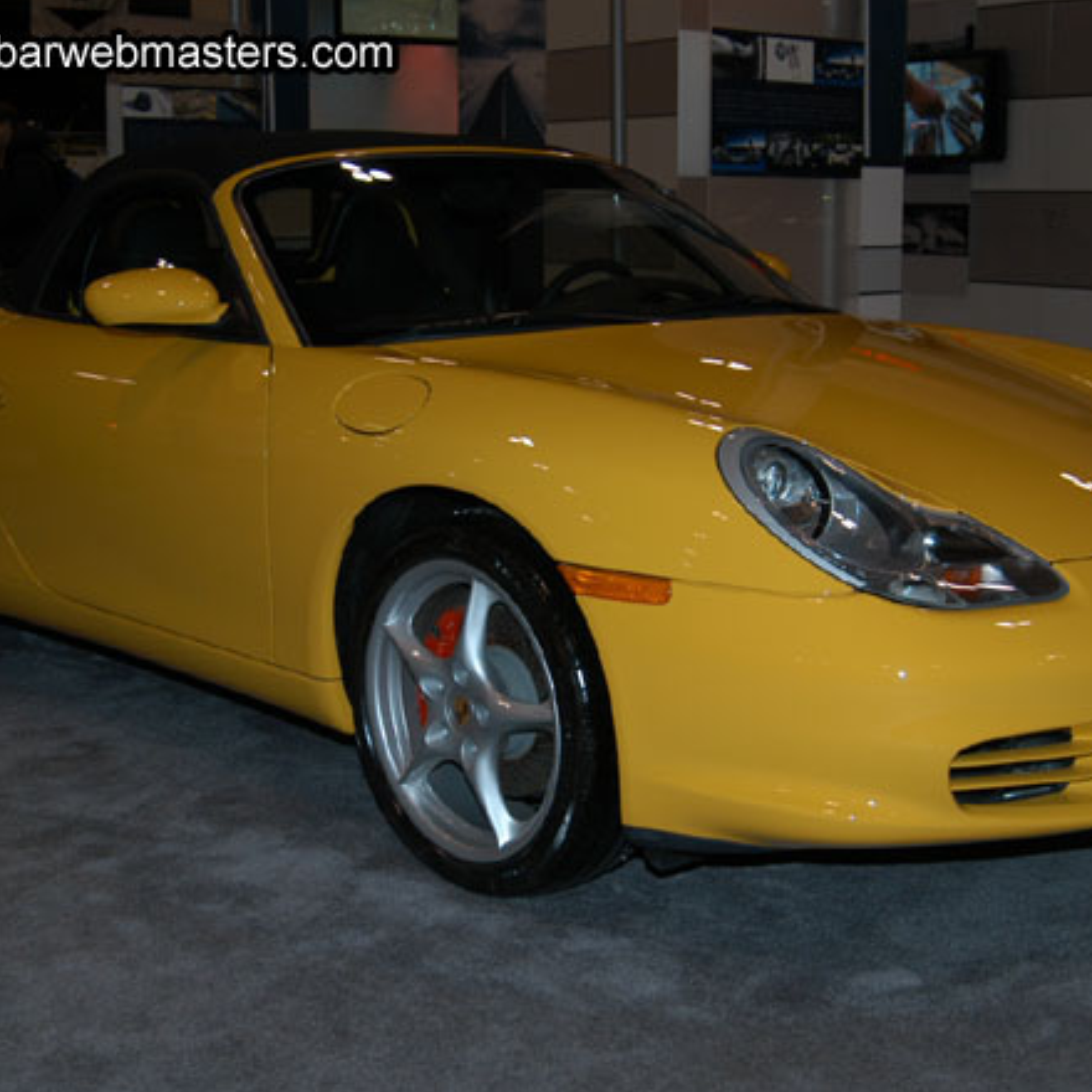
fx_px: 1677
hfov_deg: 36.0
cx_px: 599
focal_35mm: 47
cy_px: 548
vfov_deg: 36.1
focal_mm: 24
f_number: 5
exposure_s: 1/60
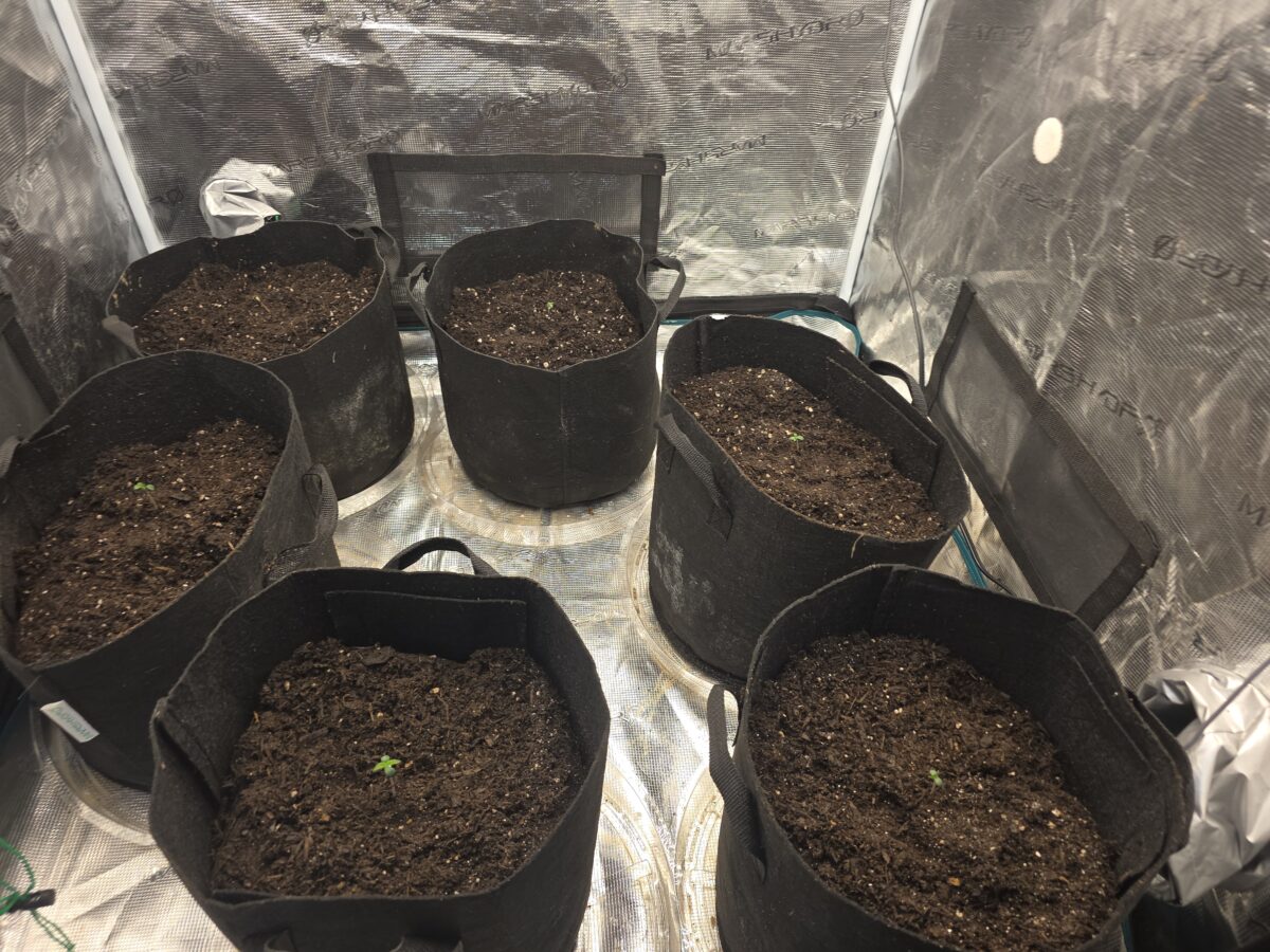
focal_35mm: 23
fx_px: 844
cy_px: 476
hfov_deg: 73.9
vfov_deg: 58.9
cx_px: 635
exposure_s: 1/55.2
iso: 12
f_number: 1.7
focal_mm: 6.3
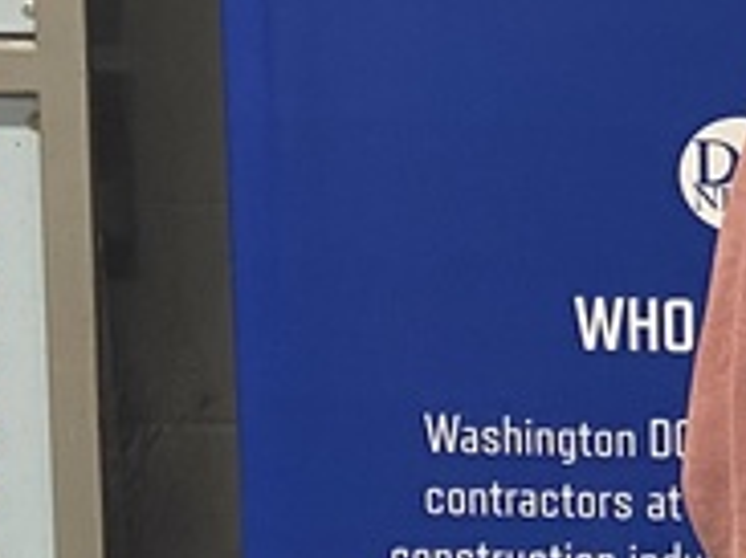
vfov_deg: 10.3
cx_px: 1590
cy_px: -8
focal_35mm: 142
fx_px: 3058
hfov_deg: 12.0
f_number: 1.8
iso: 80
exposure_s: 1/42
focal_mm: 4.25
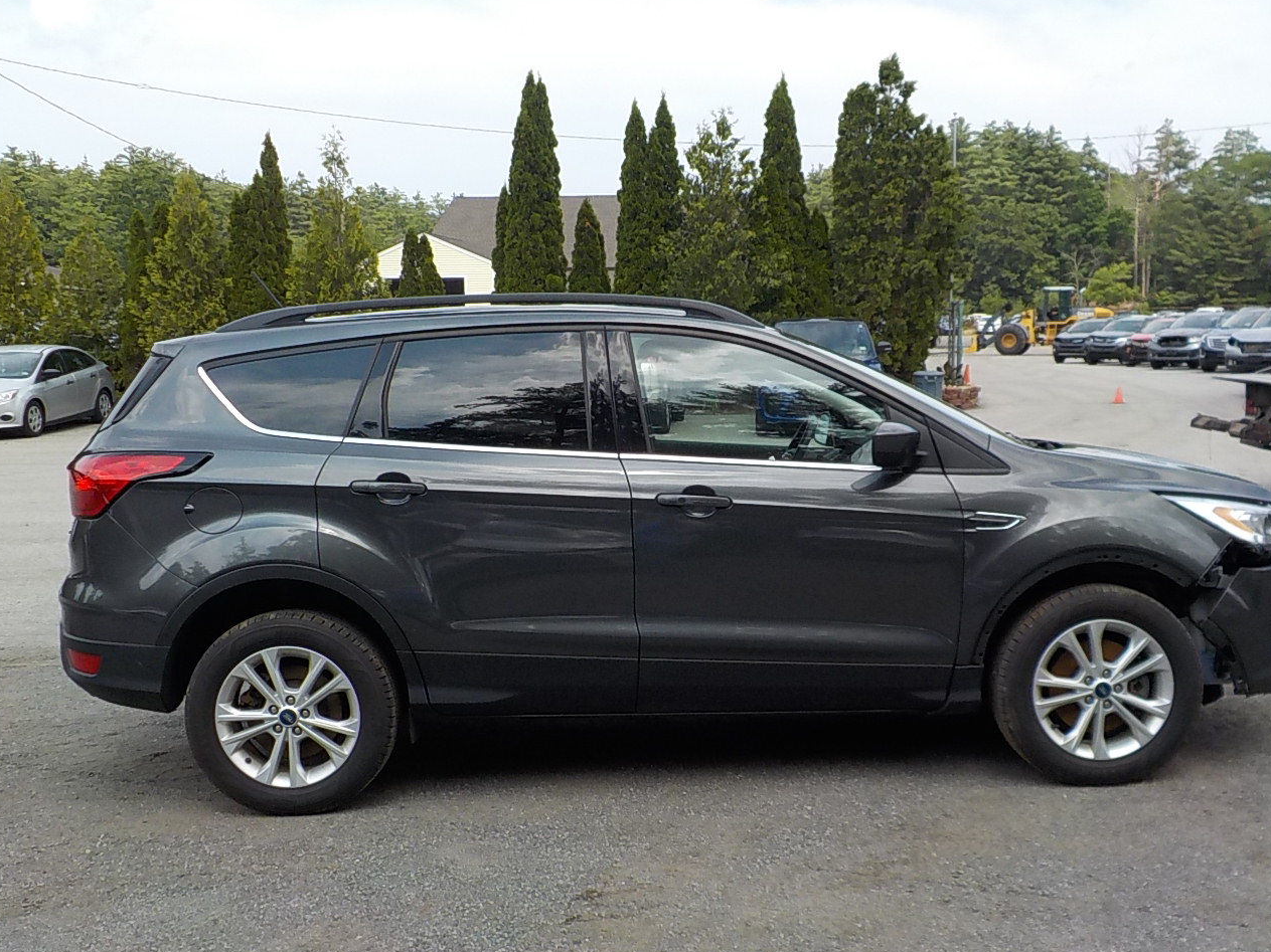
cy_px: 548
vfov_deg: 37.6
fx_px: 1395
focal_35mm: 38
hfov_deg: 48.9
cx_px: 695
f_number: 3.3
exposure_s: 1/800
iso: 125
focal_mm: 4.1
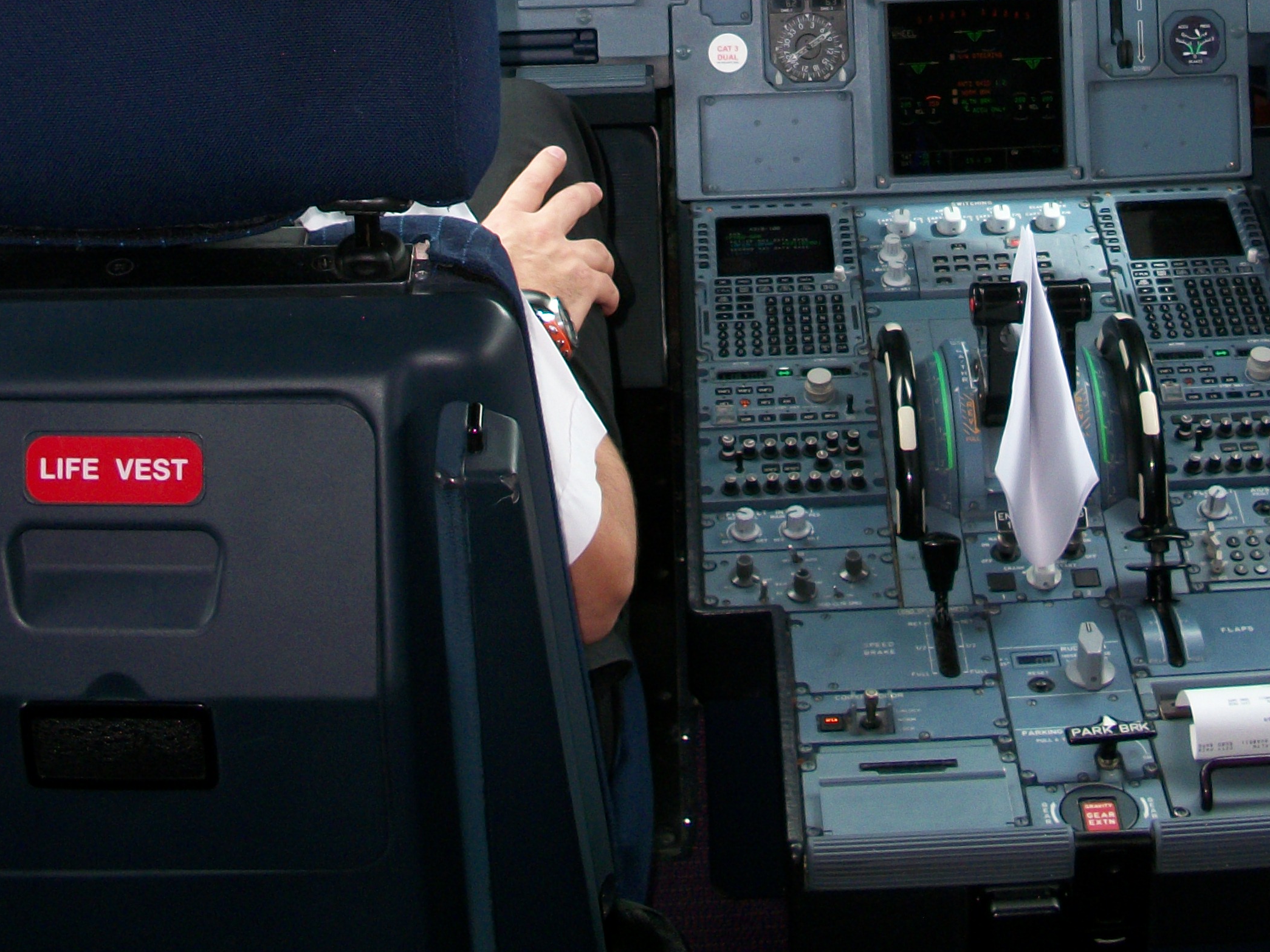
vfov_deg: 20.3
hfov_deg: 28.8
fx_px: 2458
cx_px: 842
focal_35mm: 67
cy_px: -239
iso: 80
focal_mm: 6.3
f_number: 3.1
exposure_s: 1/100
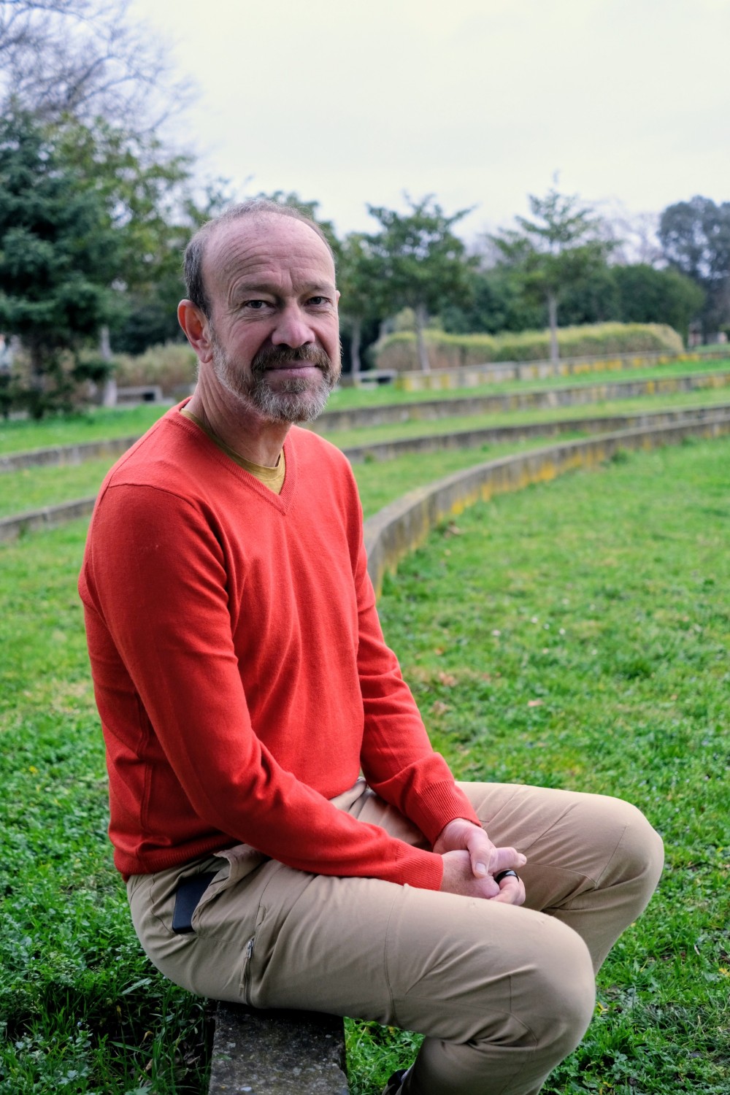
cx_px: 365
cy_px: 548
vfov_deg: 47.4
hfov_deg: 32.6
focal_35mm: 41
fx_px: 1247
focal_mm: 27
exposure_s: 1/1000
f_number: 2.8
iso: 640
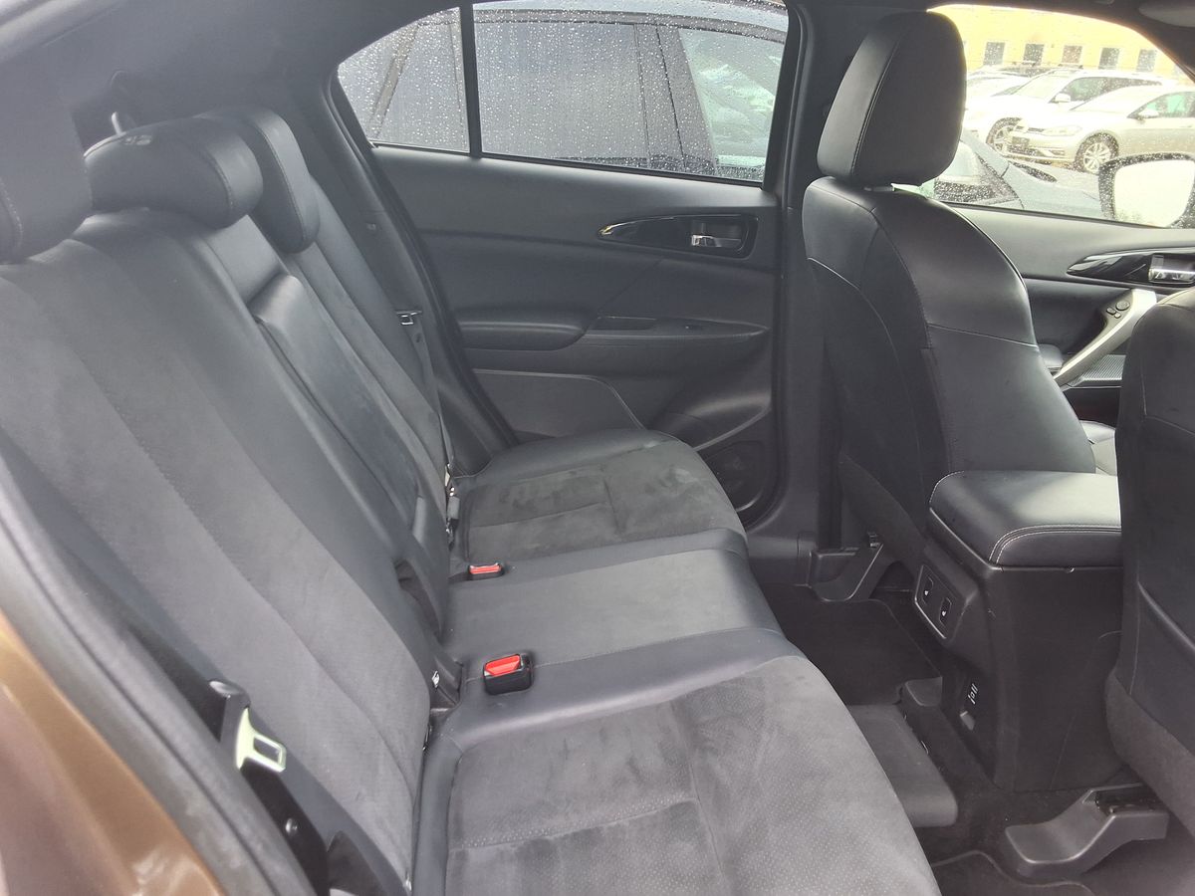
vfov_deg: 49.7
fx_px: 967
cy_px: 448
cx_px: 598
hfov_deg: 63.4
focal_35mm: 28
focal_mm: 2.91
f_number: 1.9
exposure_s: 1/50
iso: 64
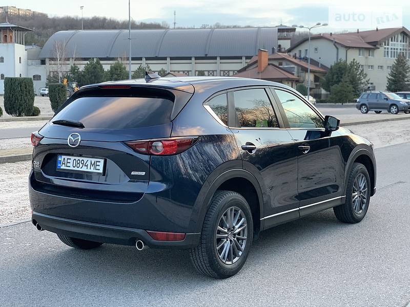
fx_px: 616
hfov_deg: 36.8
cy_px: 154
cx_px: 205
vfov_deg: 28.0
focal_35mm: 52
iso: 200
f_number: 2.4
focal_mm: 6
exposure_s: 1/60
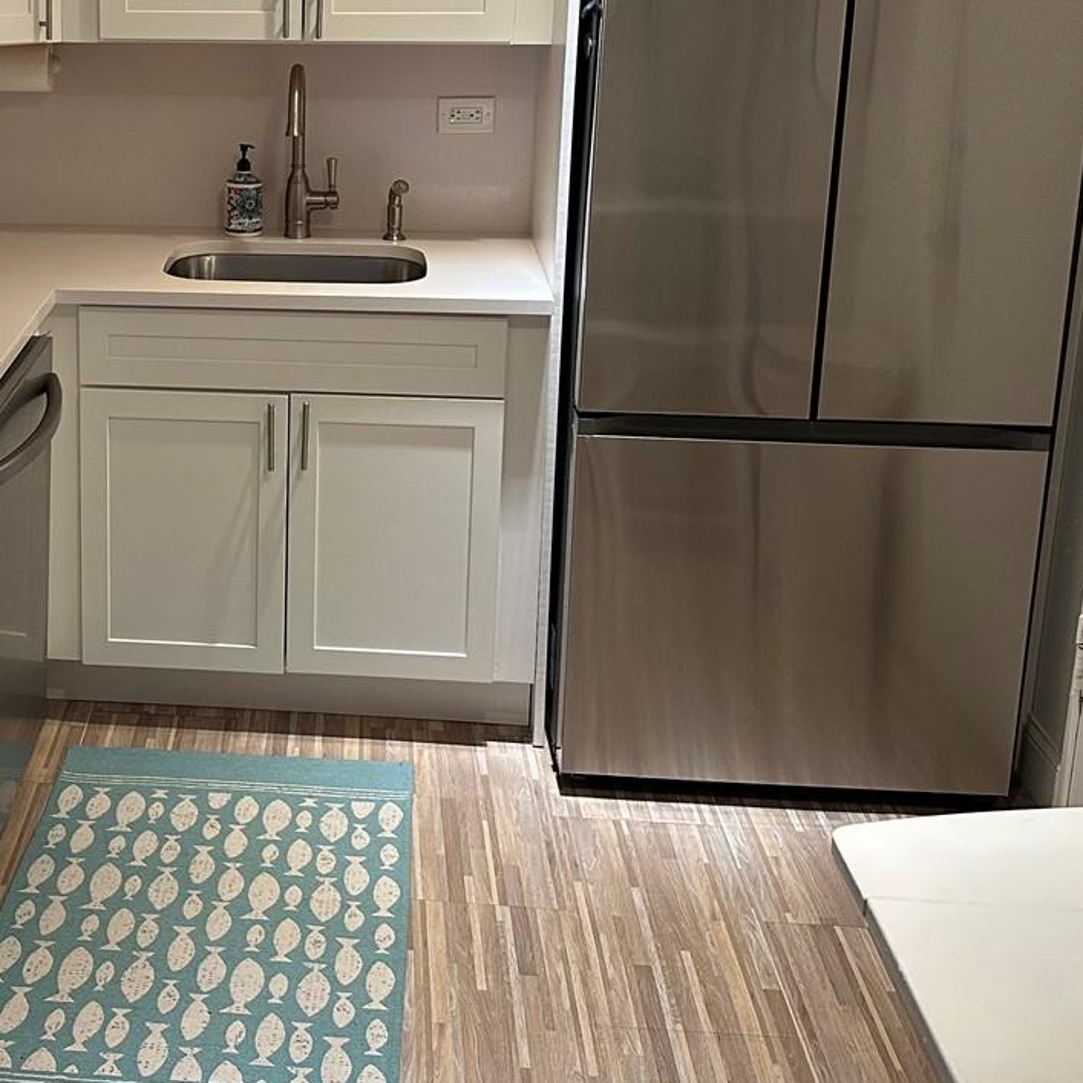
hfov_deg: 34.1
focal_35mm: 48
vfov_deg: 34.8
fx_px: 1699
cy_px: 306
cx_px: 196
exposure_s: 1/60
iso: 250
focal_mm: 6.86
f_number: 1.78
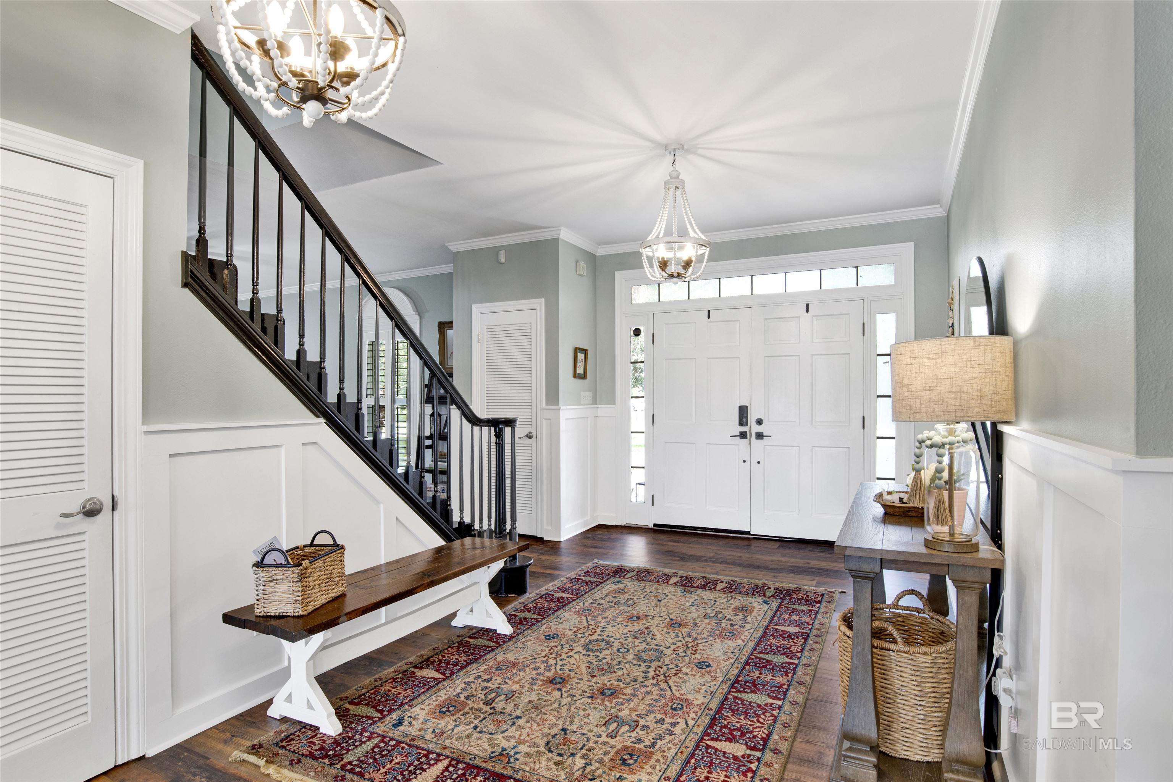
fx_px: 586
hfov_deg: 90.0
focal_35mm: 18
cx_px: 586
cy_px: 391
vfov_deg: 67.4
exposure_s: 1/2.5
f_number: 11
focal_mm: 18
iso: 200
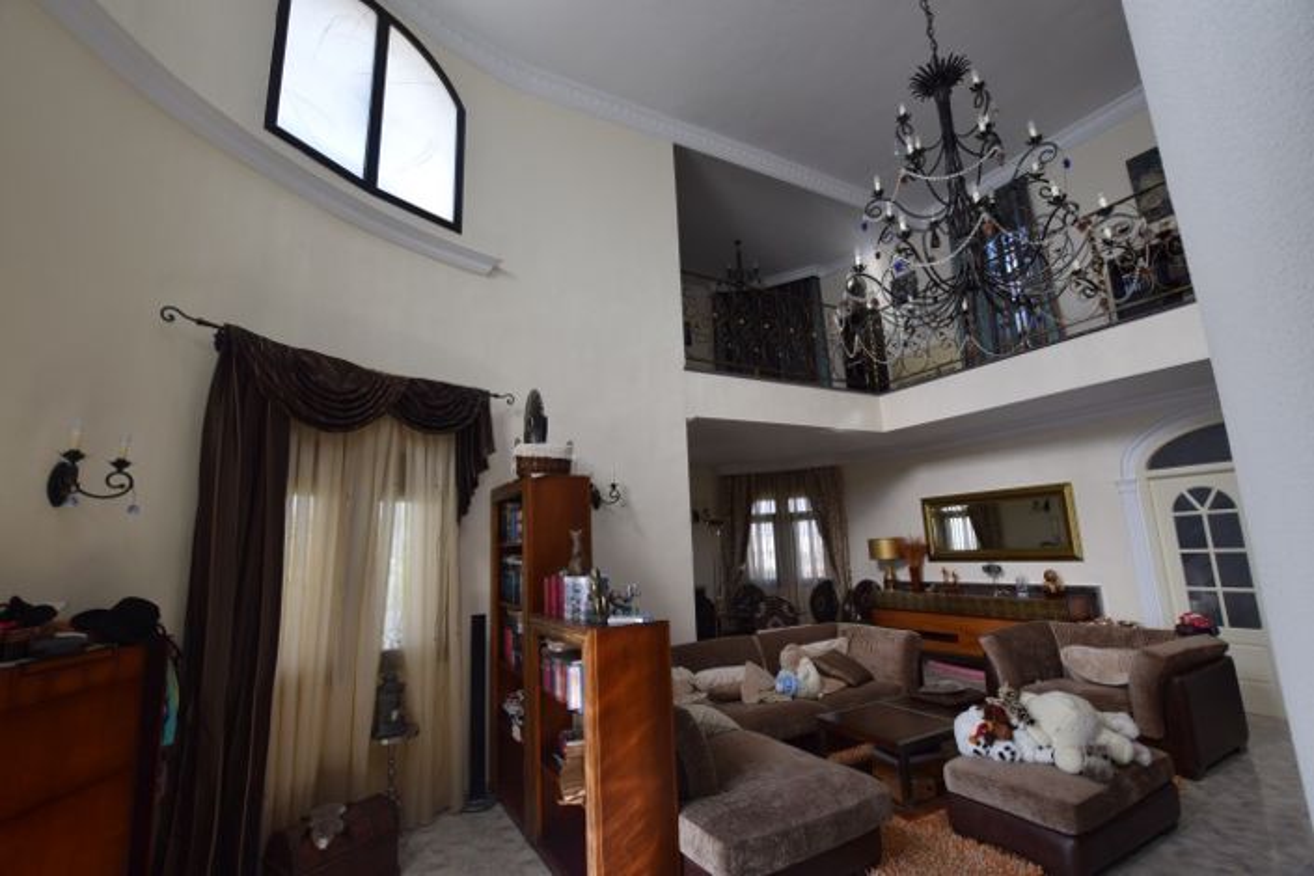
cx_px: 657
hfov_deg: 100.4
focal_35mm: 15
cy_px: 438
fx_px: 547
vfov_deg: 77.3
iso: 400
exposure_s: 1/200
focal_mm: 10
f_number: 7.1
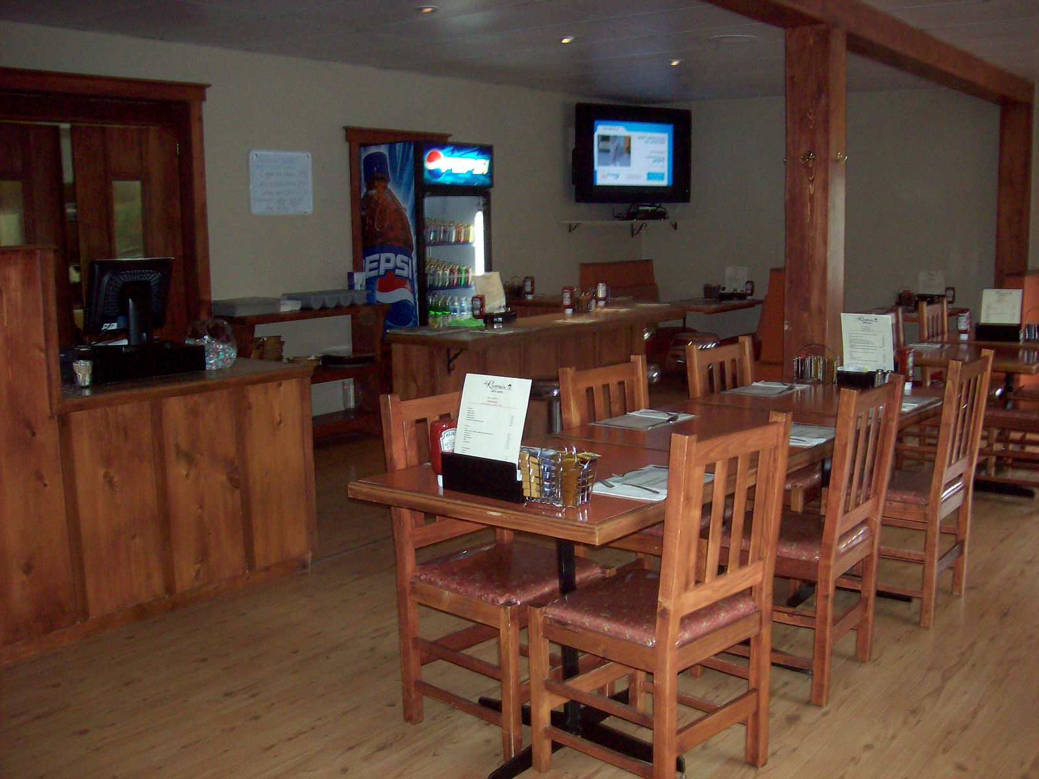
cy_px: 390
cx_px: 520
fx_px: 1080
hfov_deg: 51.4
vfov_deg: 39.6
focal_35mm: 36
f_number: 2.7
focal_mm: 6
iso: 140
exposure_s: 1/64
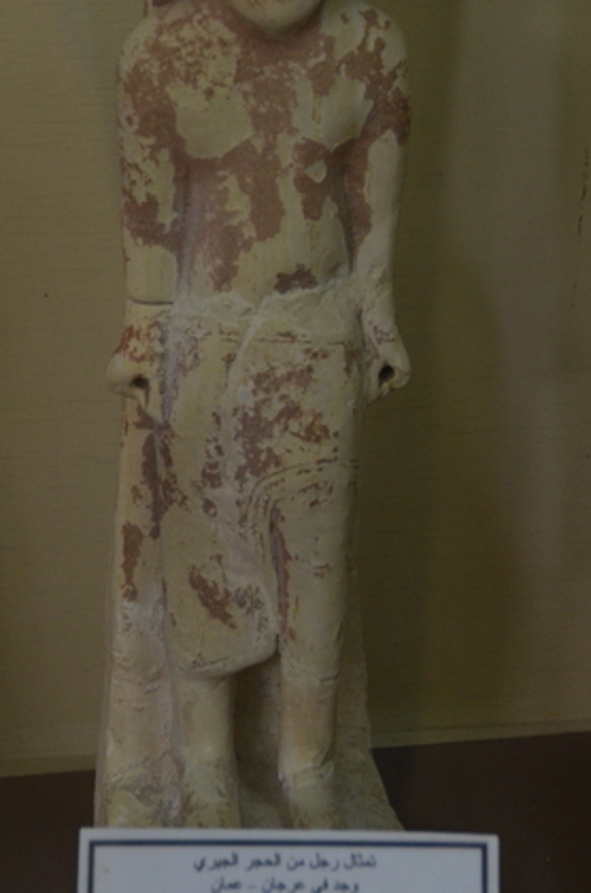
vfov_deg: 11.6
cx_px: 238
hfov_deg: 7.7
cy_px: 334
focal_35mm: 178
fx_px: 4400
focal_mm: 75
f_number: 5
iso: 1250
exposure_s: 1/100
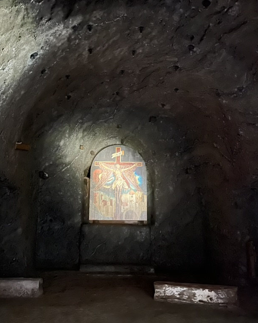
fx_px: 325
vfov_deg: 52.9
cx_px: 126
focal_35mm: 34
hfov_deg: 43.3
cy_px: 162
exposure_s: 1/5
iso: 4000
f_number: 1.6
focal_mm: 5.1
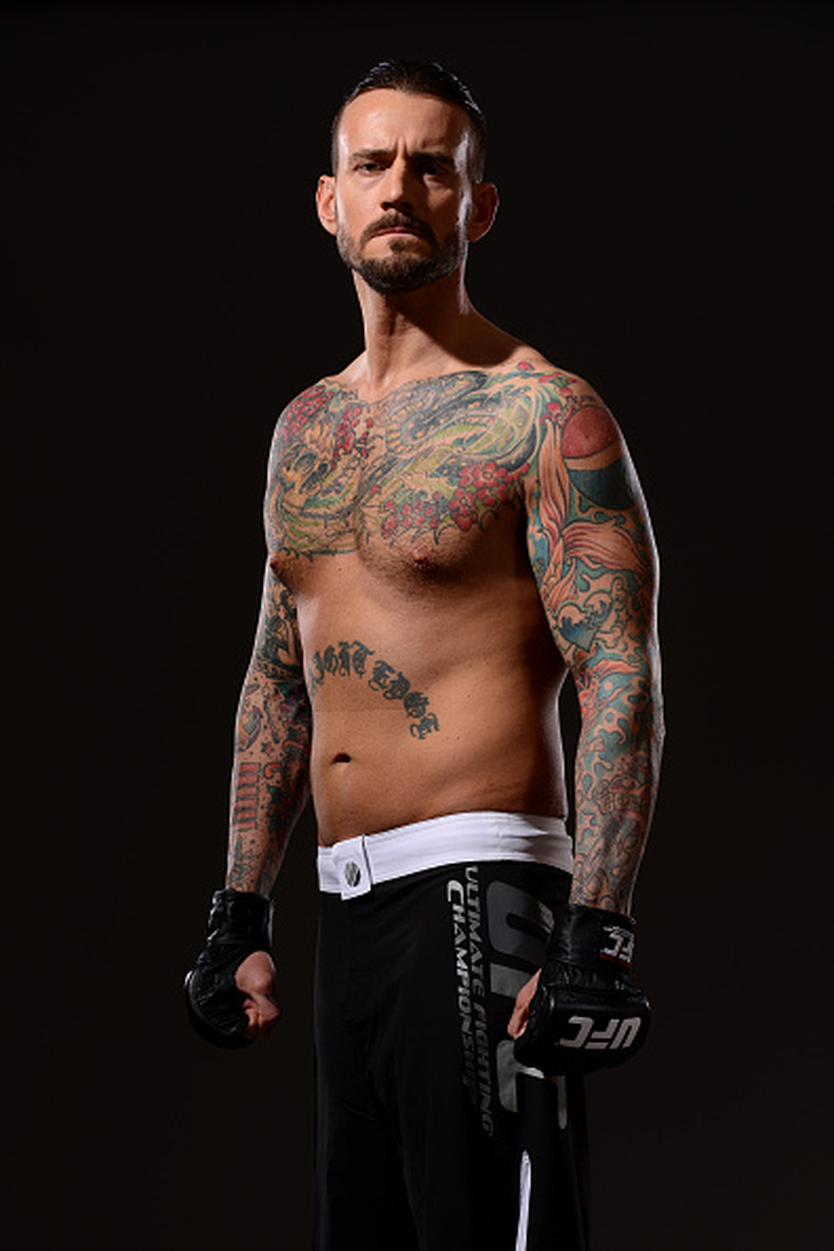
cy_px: 626
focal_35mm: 116
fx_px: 4031
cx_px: 417
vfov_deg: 17.6
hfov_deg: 11.8
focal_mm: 116
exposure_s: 1/125
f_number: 11
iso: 100
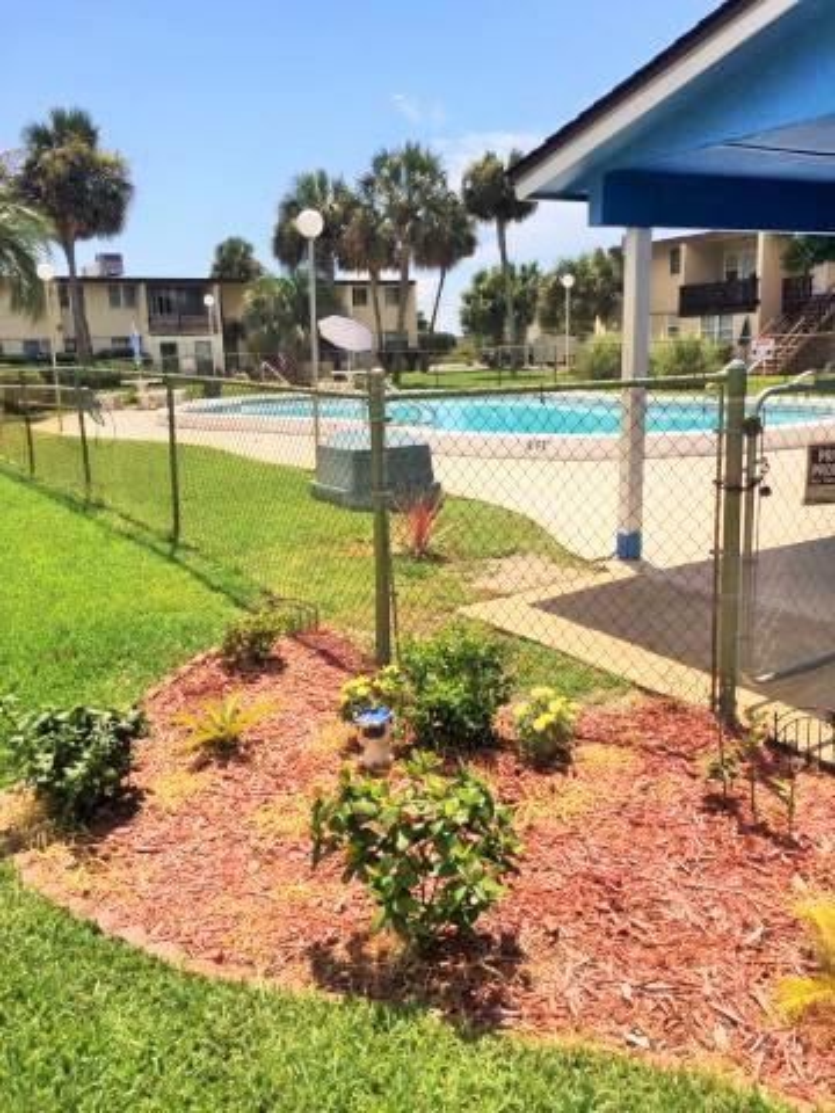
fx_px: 933
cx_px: 418
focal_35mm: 29
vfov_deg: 61.7
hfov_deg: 48.2
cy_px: 556
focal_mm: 4.15
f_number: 2.2
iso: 32
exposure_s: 1/2475
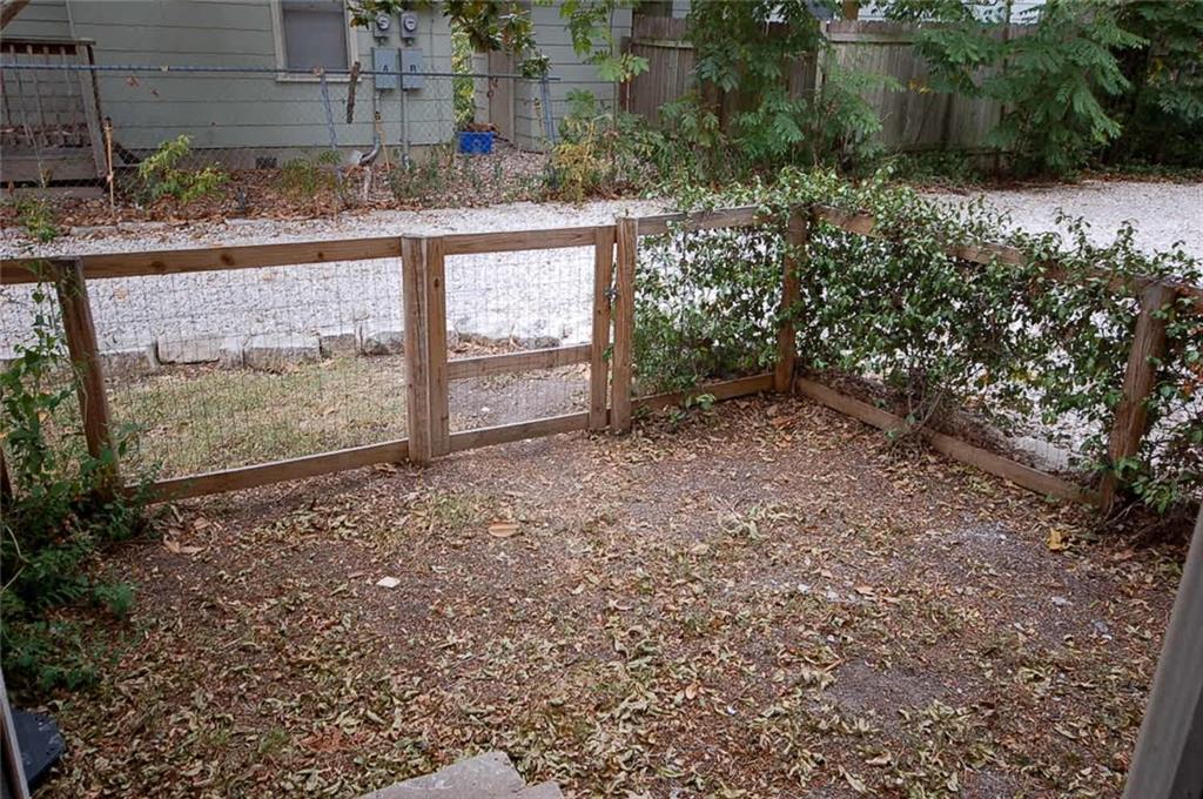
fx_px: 1001
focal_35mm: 30
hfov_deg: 62.0
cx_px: 602
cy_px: 400
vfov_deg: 43.5
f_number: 5.6
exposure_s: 1/100
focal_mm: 20
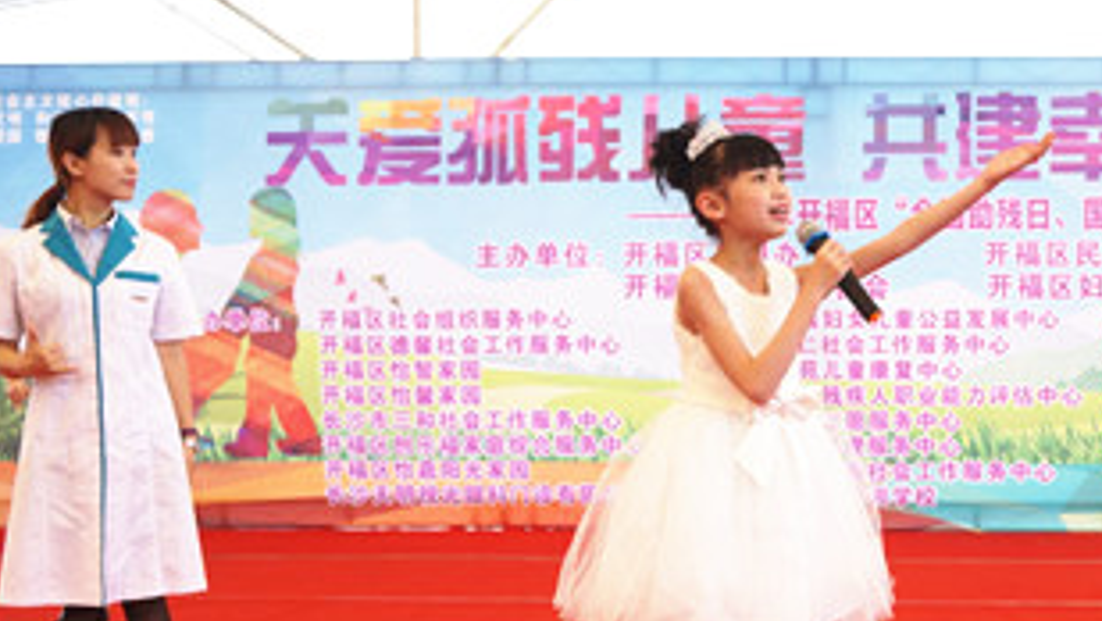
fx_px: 1871
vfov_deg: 18.7
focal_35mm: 64
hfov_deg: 32.2
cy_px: 453
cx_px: 824
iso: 125
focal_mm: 21
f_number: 4
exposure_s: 1/160
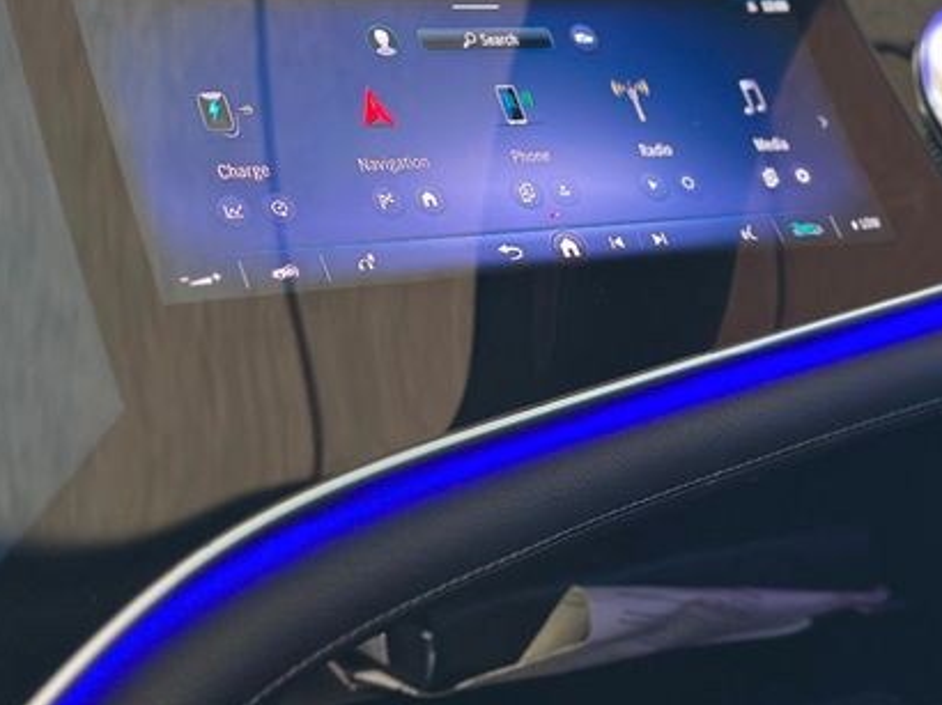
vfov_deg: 19.5
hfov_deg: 26.0
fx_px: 2040
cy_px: 158
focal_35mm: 75
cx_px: 538
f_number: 1.78
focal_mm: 6.86
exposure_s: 1/60
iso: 400
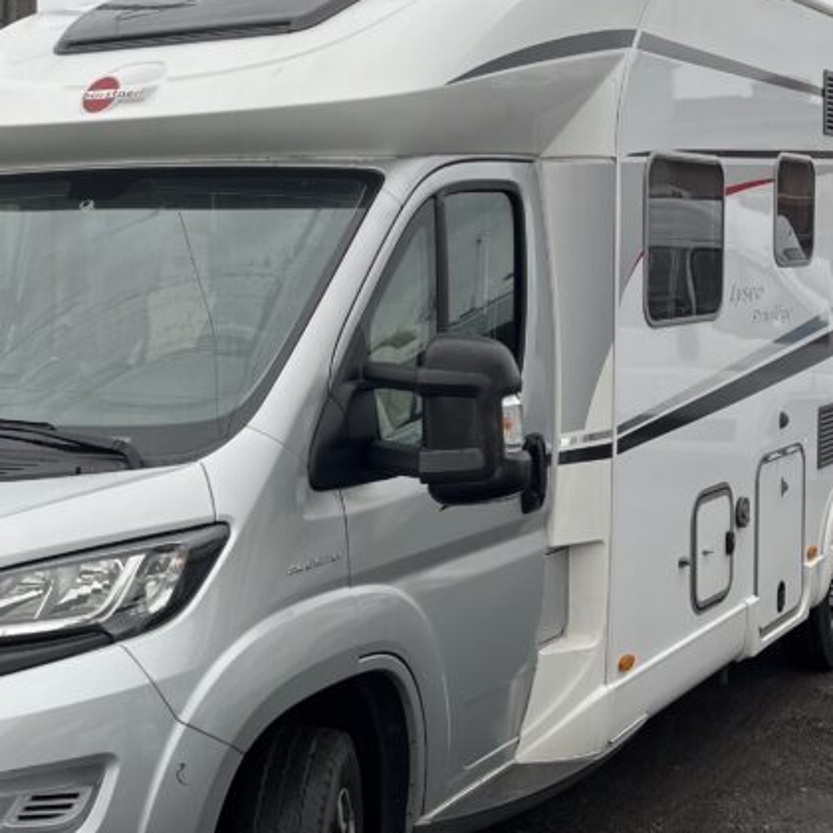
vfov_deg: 30.5
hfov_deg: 30.3
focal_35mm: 56
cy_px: 355
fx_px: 1525
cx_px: 270
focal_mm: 5.1
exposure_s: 1/122
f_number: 1.6
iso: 32
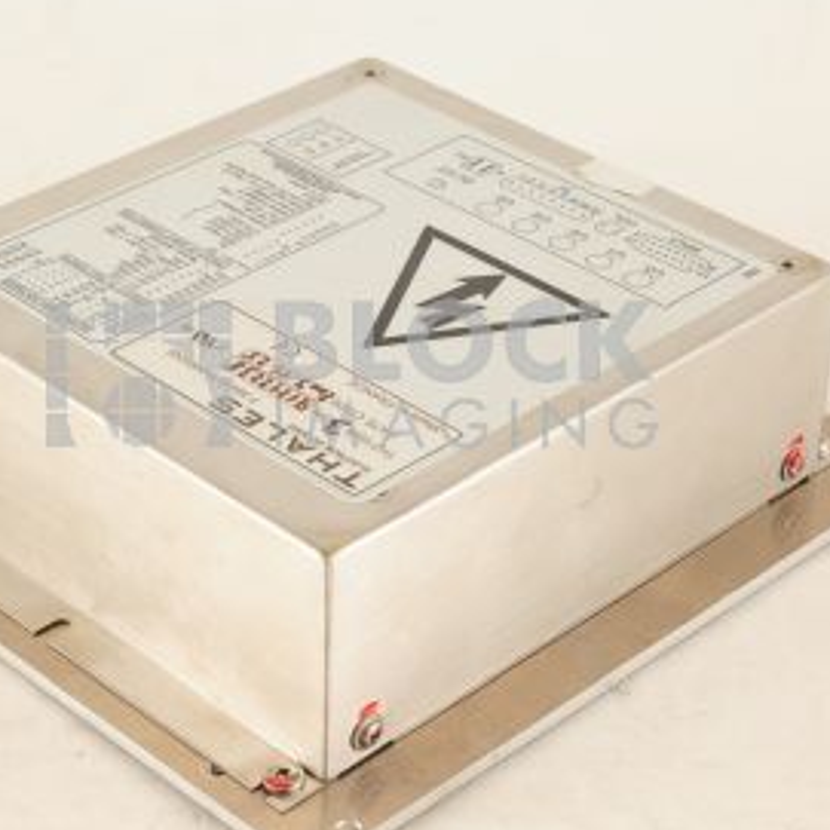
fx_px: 2550
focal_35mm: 94
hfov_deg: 18.5
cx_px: 352
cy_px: 375
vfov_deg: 18.5
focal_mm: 50
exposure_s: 1/125
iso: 1600
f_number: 13
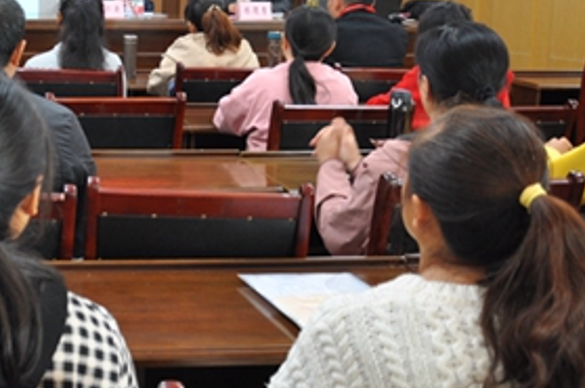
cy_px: 78
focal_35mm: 61
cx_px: -61
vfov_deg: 21.9
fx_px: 990
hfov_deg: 29.6
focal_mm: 18
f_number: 4
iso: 400
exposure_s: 1/15
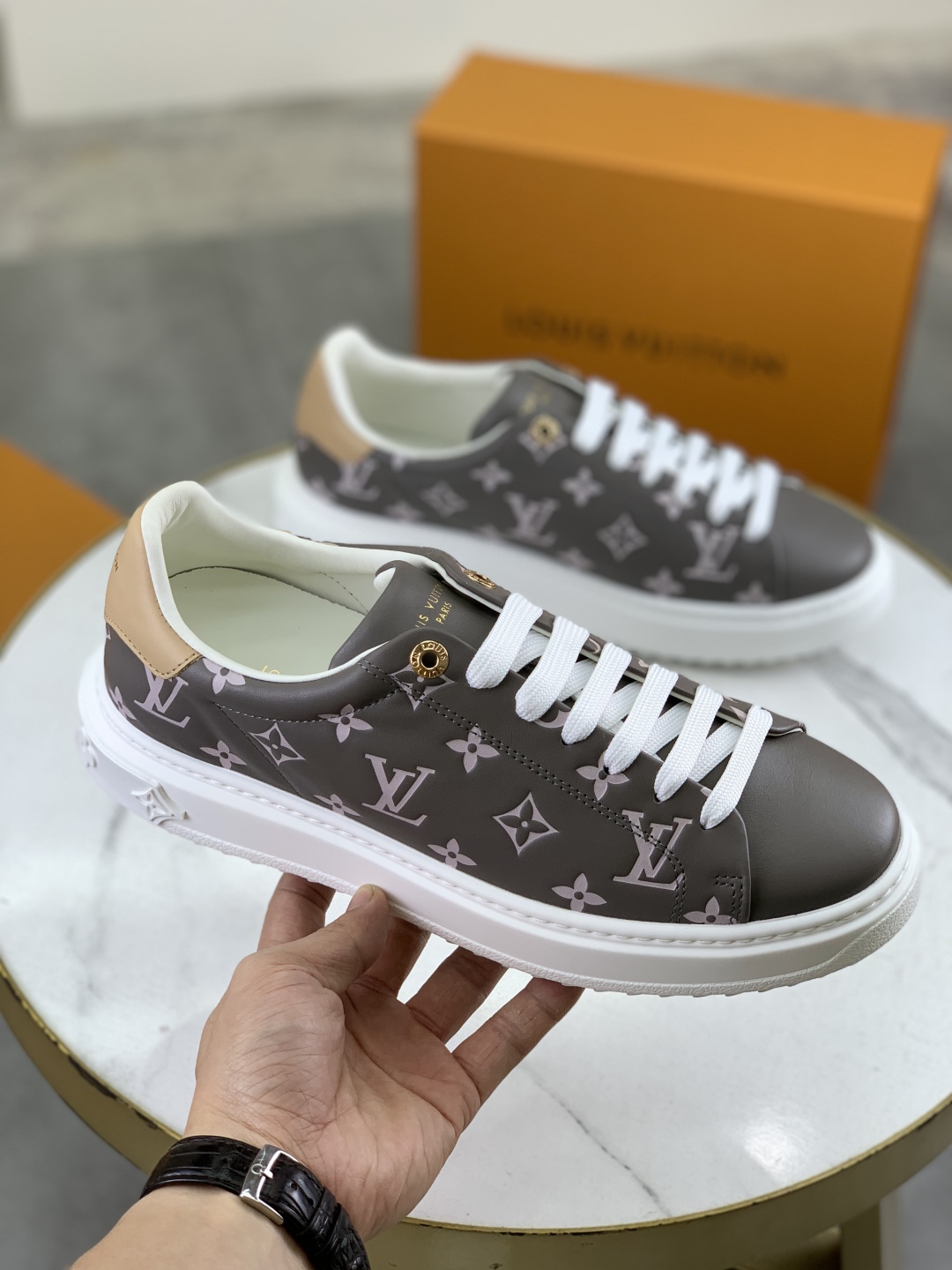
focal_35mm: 52
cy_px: 635
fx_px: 1907
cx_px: 476
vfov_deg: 36.8
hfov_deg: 28.0
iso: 16
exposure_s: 1/121
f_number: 2.4
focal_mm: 6
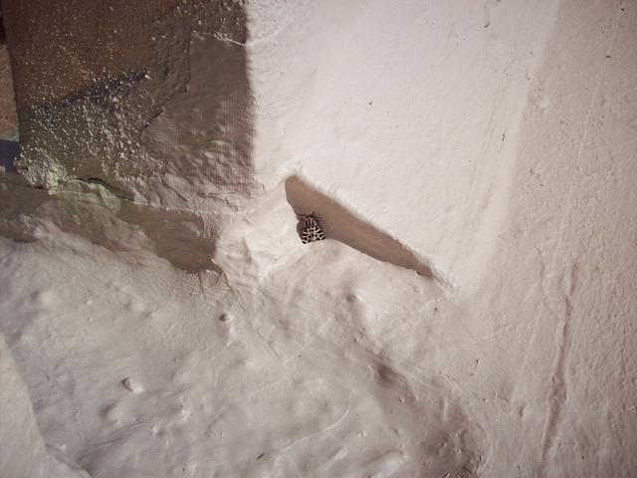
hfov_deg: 50.1
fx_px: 681
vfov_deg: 38.7
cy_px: 239
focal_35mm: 37
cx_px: 318
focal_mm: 6.2
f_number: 5.6
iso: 80
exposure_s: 1/1088
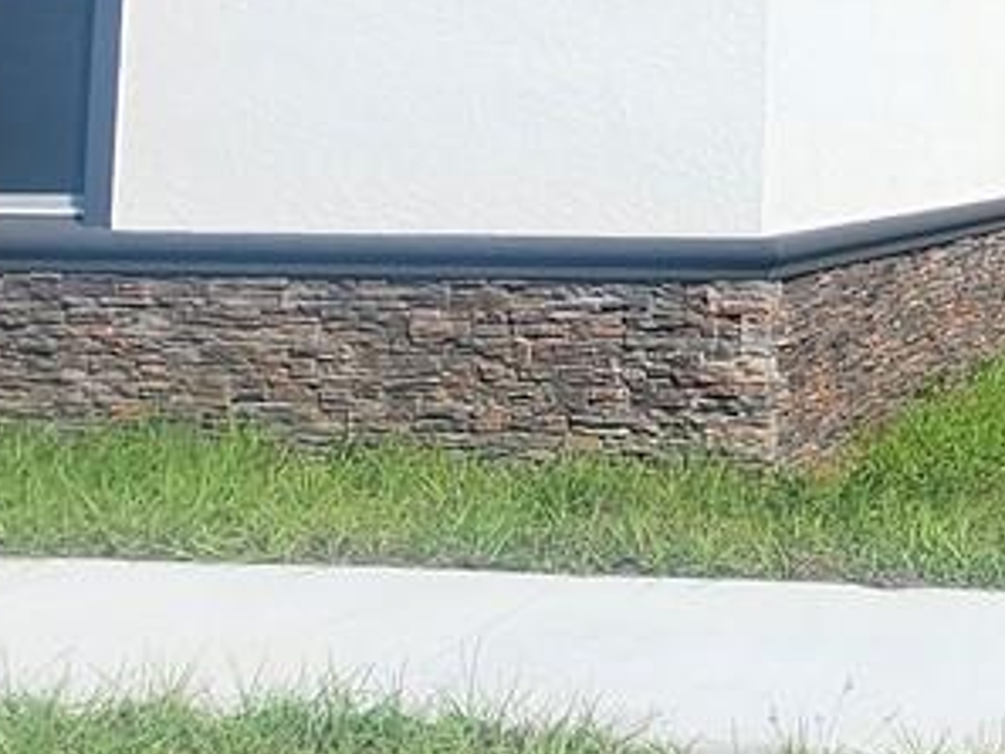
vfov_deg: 19.9
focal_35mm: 70
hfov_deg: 24.7
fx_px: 2033
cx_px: 1249
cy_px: -122
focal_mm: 2.2
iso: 50
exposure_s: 1/3309
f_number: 2.2
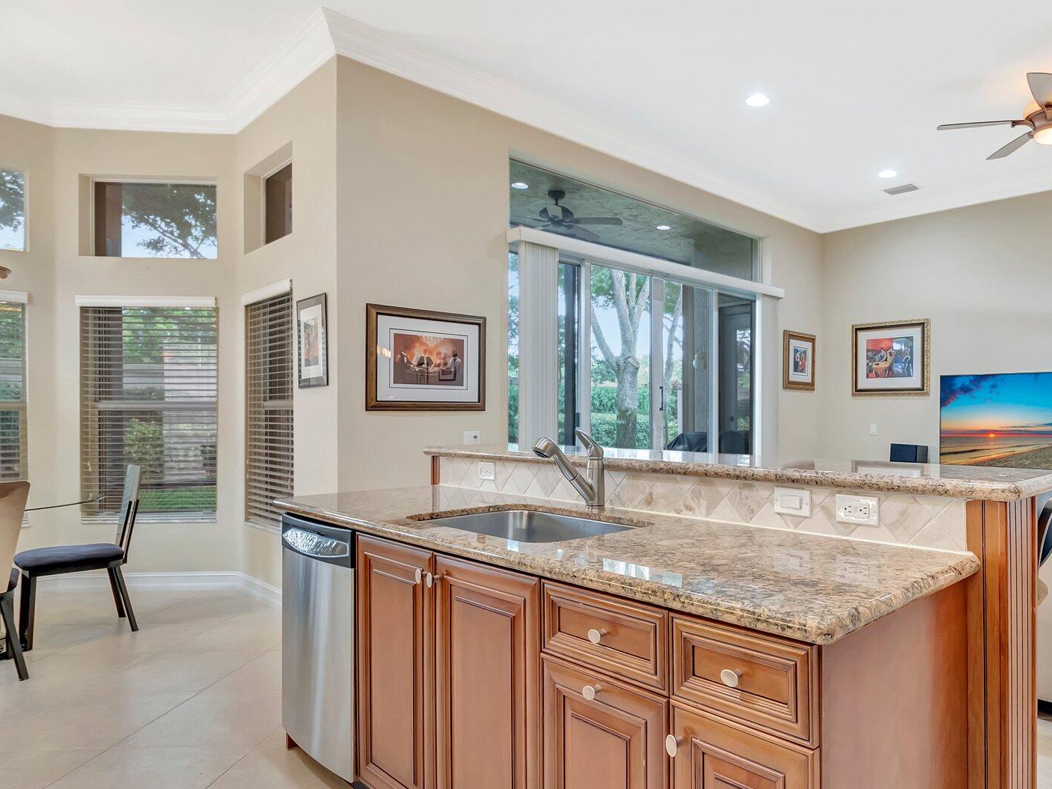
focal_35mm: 21
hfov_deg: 76.8
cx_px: 691
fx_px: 638
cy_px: 405
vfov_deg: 63.4
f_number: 8
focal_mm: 10
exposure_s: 1/3.33
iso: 640
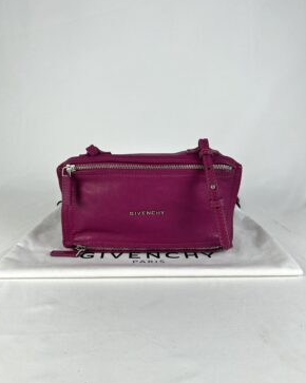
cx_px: 151
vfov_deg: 62.2
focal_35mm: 28
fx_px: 317
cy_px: 204
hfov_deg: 51.5
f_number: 1.5
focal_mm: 5.7
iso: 40
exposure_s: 1/167
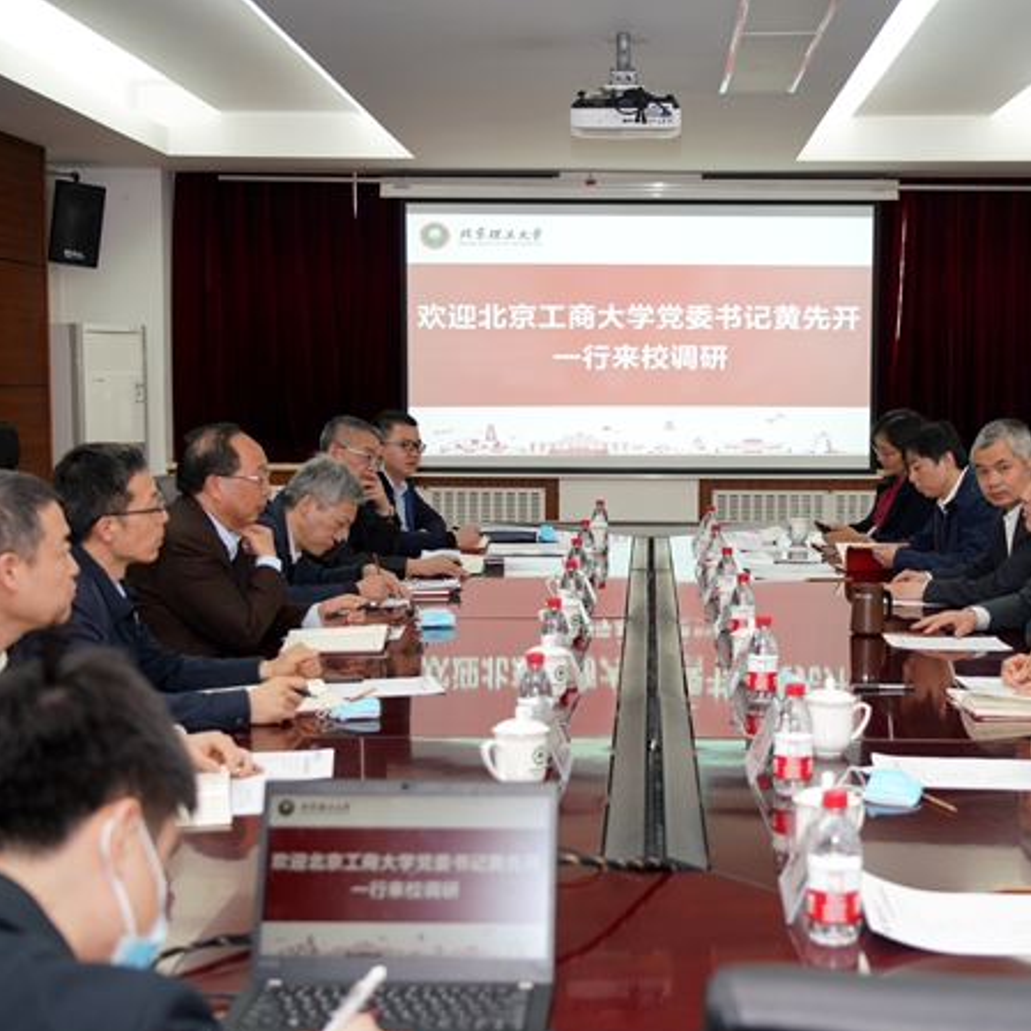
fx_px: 1651
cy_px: 520
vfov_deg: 34.7
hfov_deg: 34.5
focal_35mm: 49
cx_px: 654
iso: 800
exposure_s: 1/125
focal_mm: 38
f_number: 4
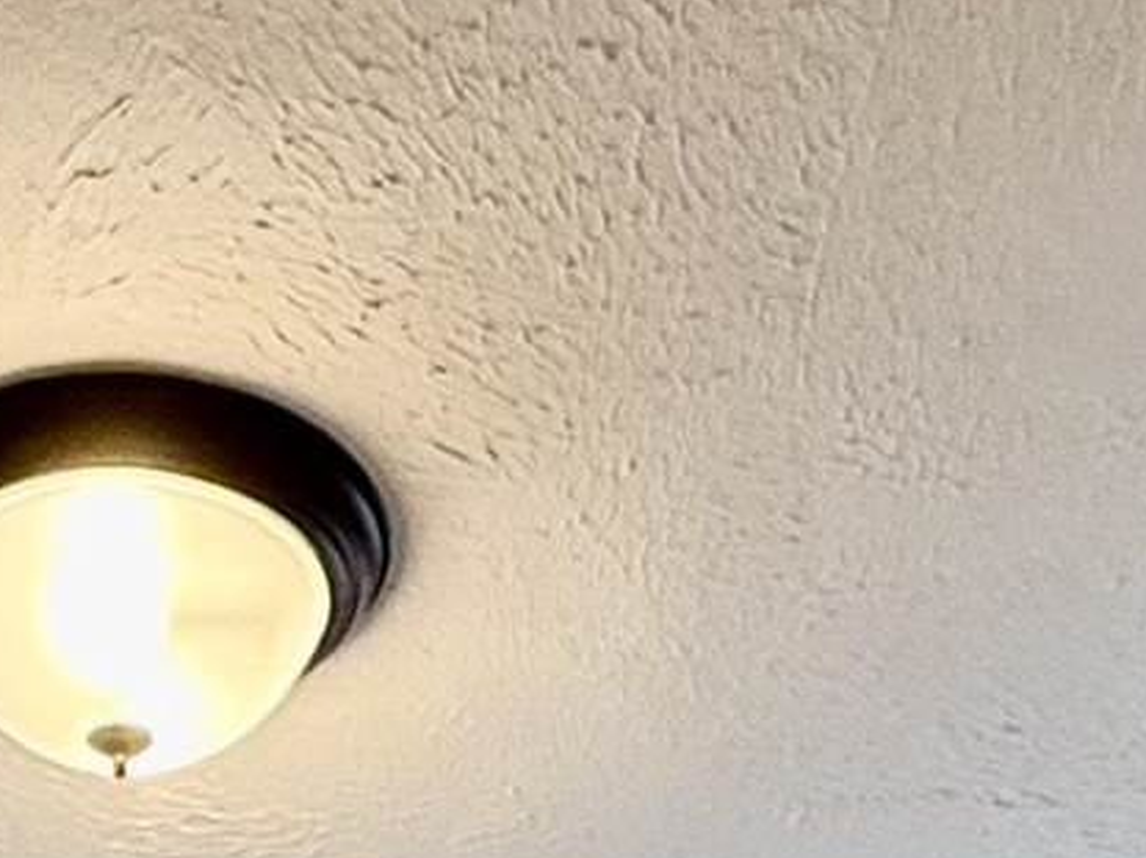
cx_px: 202
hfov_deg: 18.7
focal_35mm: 104
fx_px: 3441
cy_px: 2668
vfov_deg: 10.0
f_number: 2.2
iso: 200
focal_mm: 2.22
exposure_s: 1/120
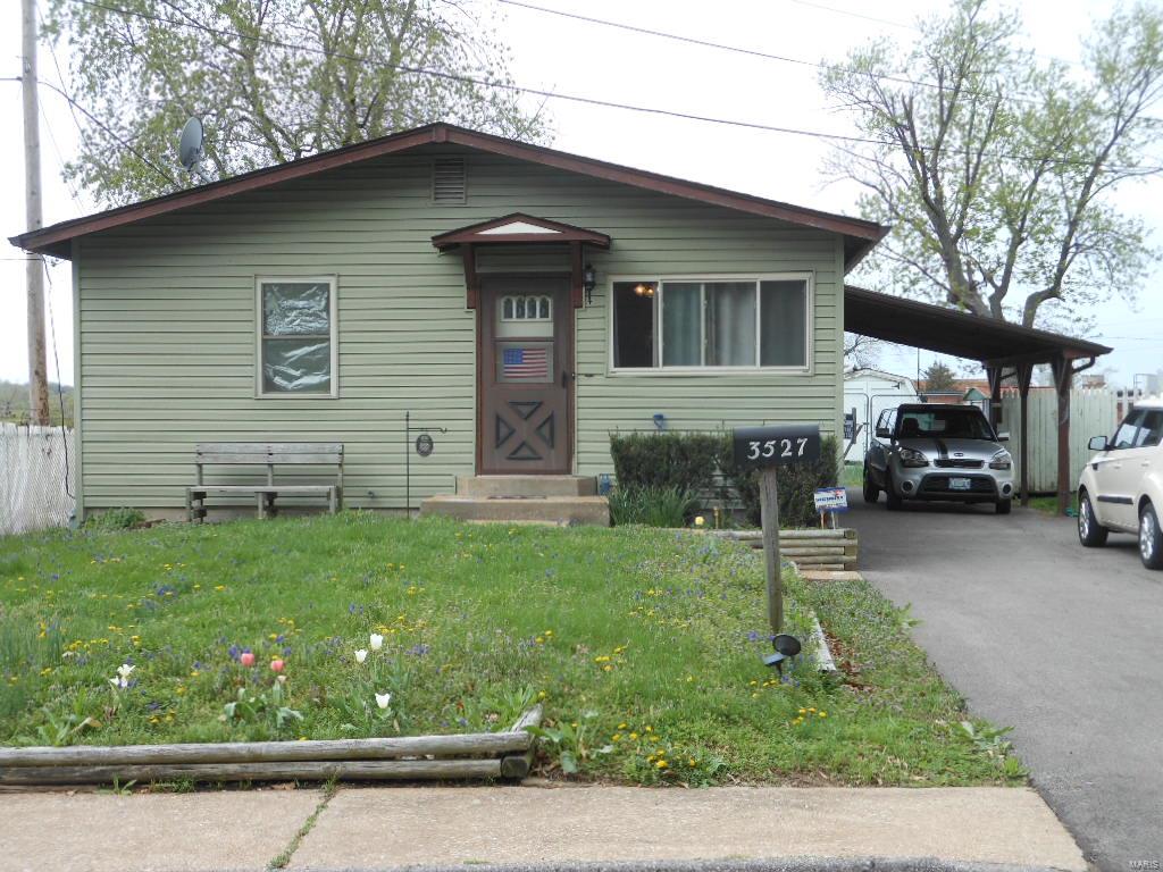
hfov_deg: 38.2
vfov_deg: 29.1
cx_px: 582
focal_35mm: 50
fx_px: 1680
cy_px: 436
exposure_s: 1/200
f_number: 4
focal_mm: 8.9
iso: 80
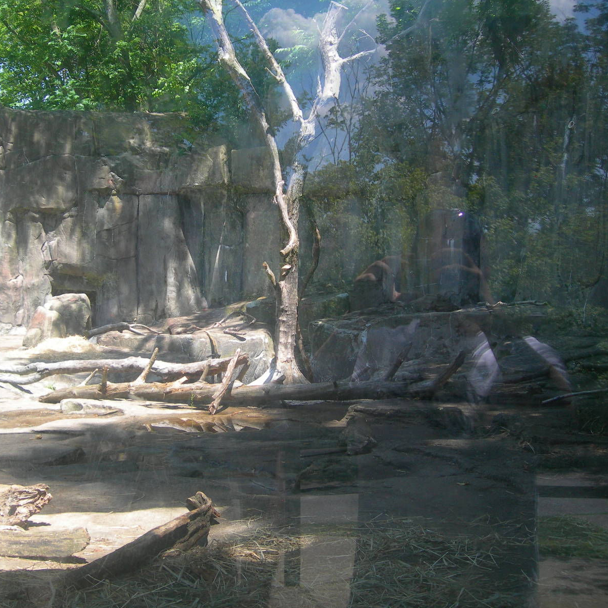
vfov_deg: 37.6
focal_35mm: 45
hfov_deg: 37.3
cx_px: 230
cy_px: 304
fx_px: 894
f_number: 2.8
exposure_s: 1/225
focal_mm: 7.8
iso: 50
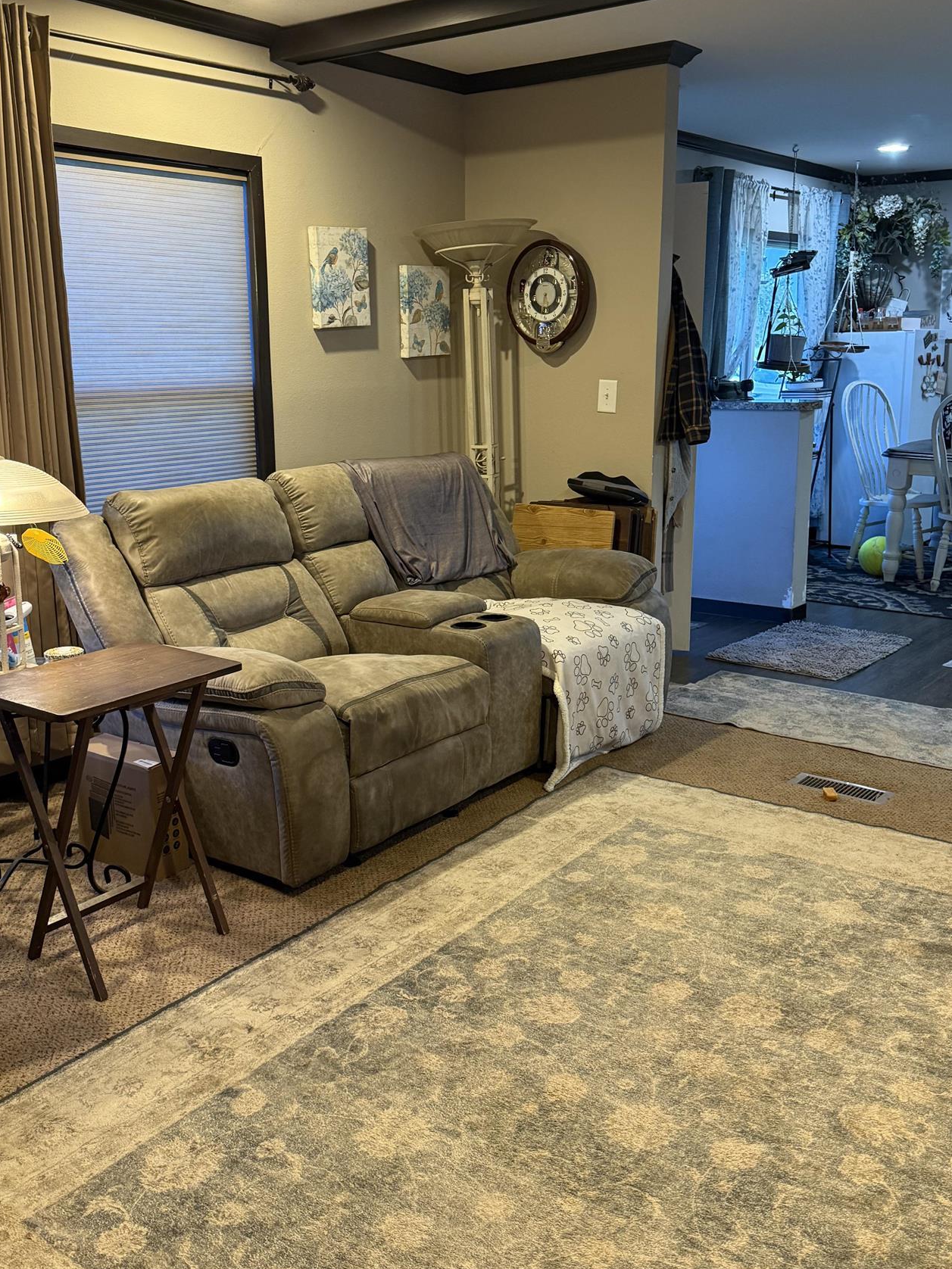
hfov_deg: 42.9
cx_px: 446
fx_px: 1210
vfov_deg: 55.3
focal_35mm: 33
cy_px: 599
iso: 320
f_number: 1.78
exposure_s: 1/60
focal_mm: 6.76
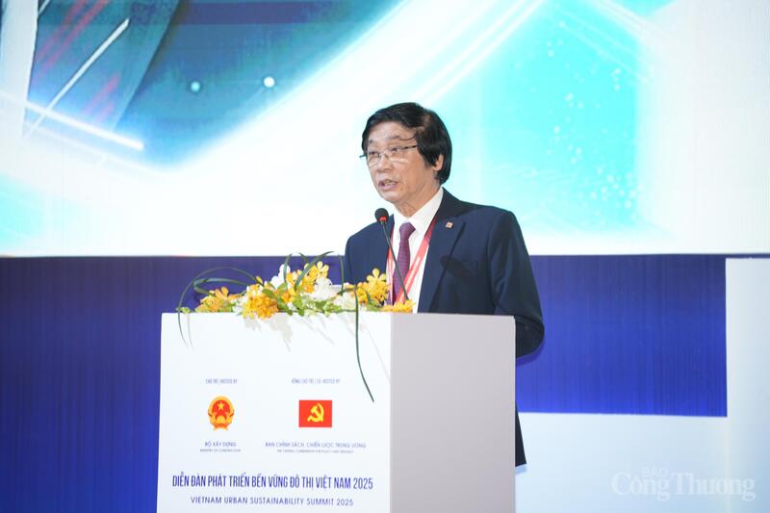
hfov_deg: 10.3
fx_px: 4277
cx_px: 385
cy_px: 256
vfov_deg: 6.9
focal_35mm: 200
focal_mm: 200
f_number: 3.2
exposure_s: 1/160
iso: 1000
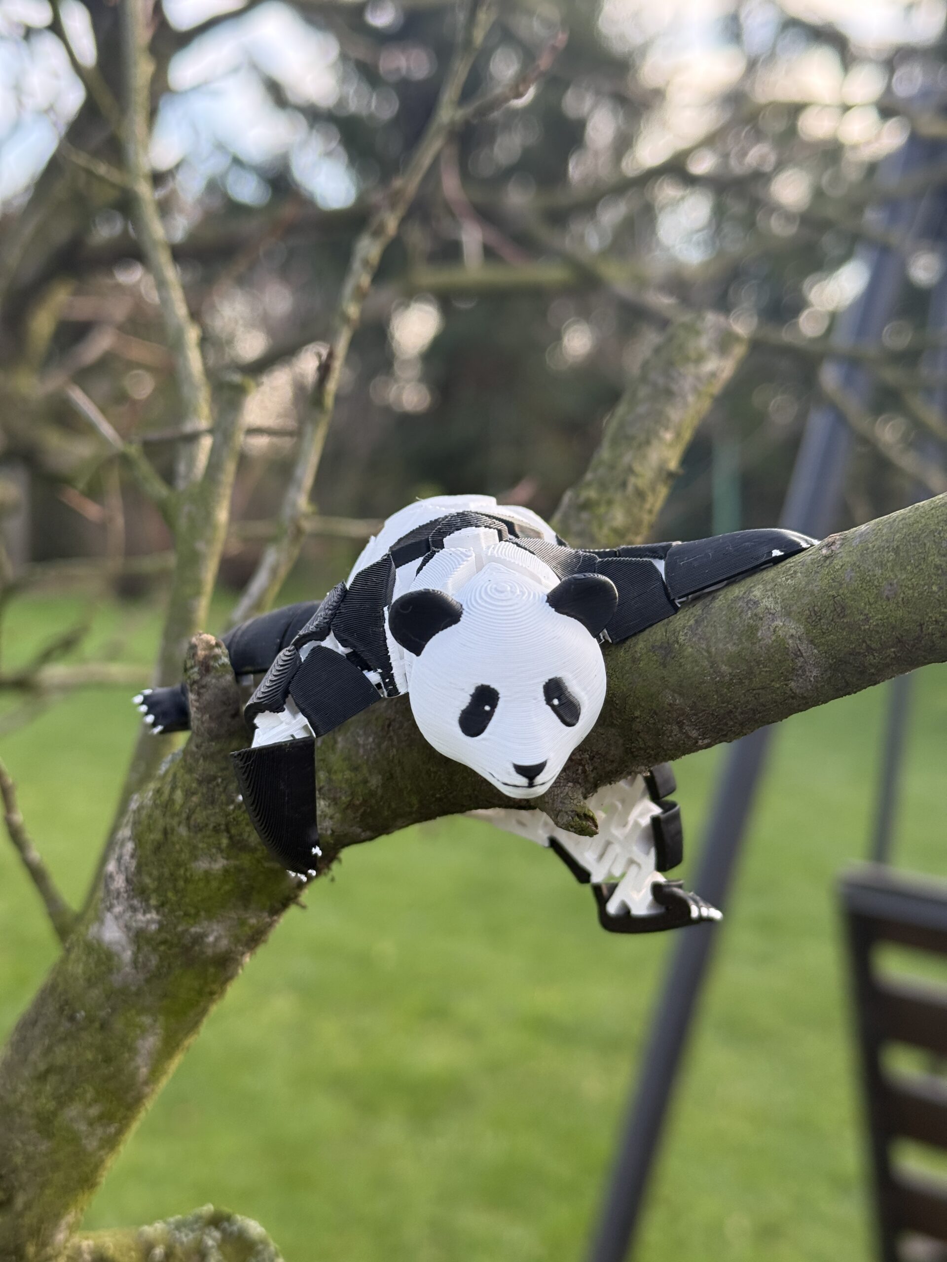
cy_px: 631
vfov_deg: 39.7
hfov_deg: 30.3
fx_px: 1751
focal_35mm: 48
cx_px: 474
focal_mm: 6.76
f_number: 1.78
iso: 80
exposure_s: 1/352
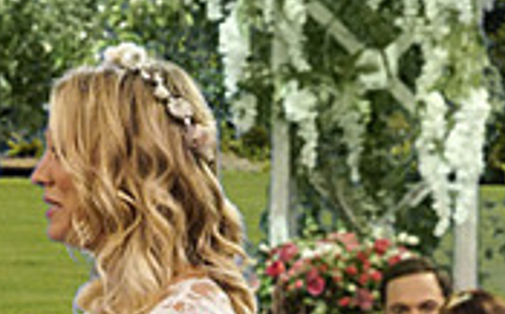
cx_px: -136
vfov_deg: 7.1
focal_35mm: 177
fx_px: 2434
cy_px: 642
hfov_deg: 11.6
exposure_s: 1/200
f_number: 5.6
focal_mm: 39
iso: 3200
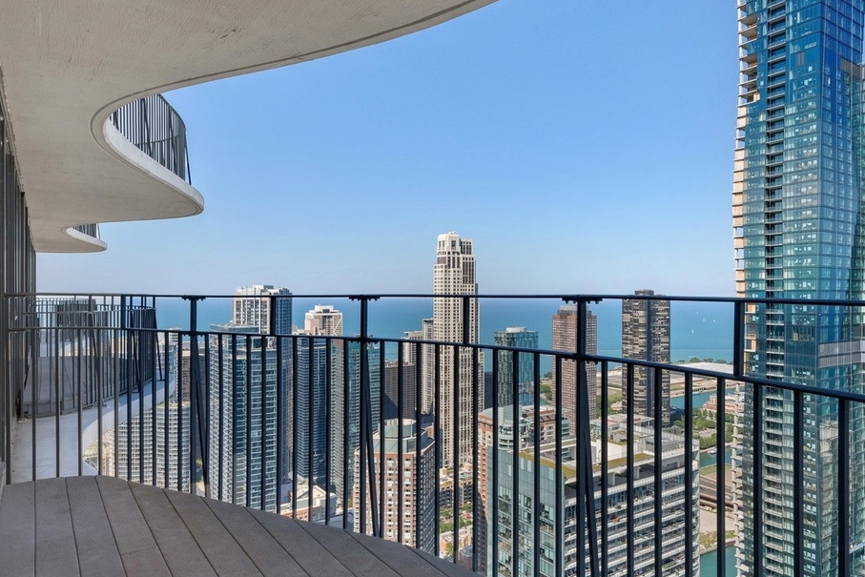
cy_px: 298
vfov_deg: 51.3
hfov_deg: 70.5
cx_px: 532
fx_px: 601
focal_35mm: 25
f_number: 8
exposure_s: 1/1600
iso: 200
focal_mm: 14
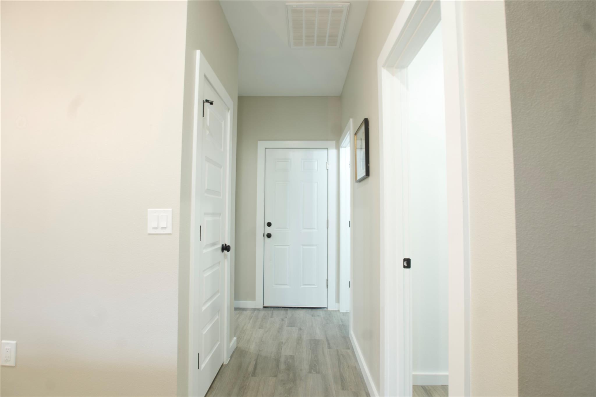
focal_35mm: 16
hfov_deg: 95.0
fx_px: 273
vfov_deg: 72.0
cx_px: 298
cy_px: 198
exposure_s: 1
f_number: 8
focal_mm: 11
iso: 100
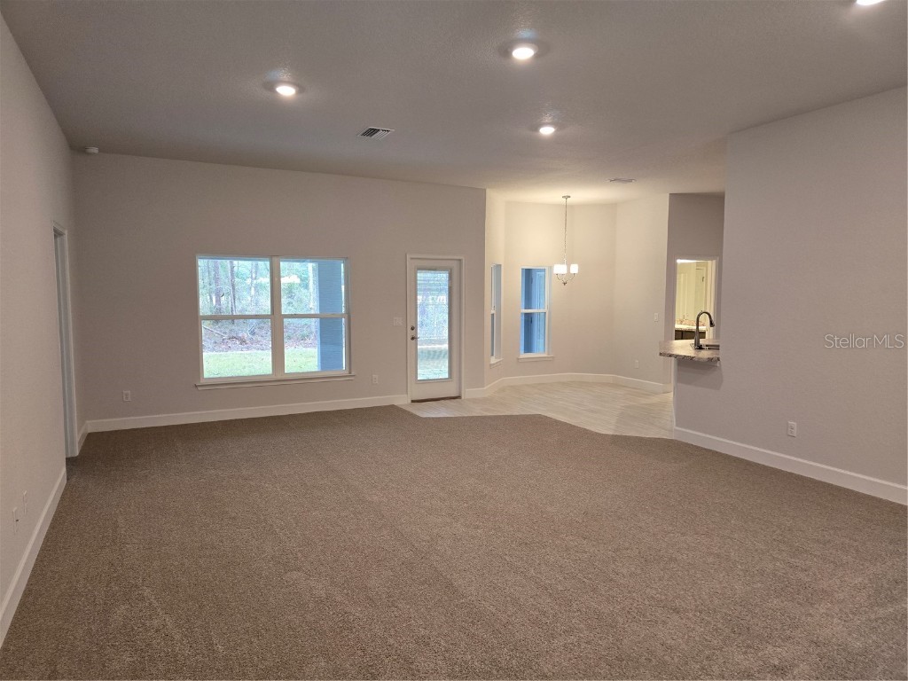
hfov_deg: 73.9
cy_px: 340
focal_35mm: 23
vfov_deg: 58.9
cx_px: 454
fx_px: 603
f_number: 1.7
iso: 250
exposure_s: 1/120
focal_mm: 6.3
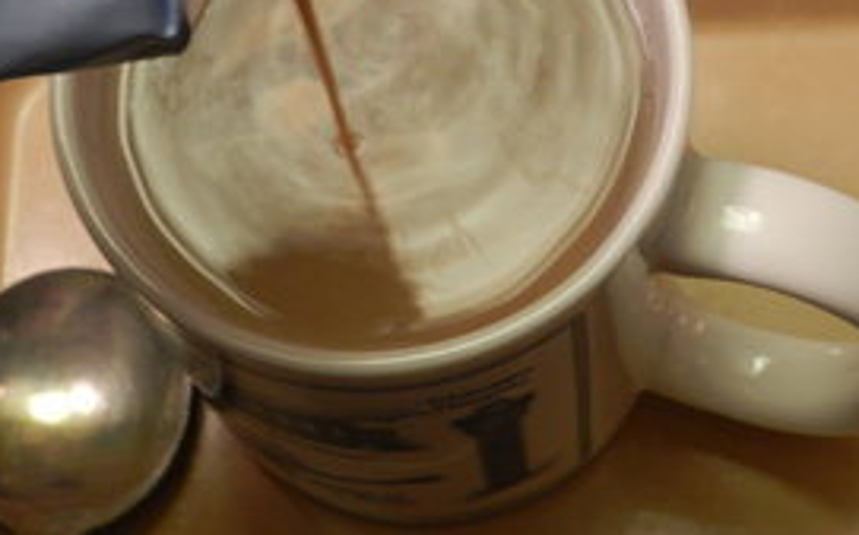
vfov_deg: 15.6
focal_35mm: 83
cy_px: 104
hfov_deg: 24.7
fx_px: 1942
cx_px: 238
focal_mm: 9.4
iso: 400
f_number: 4.4
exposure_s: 1/8
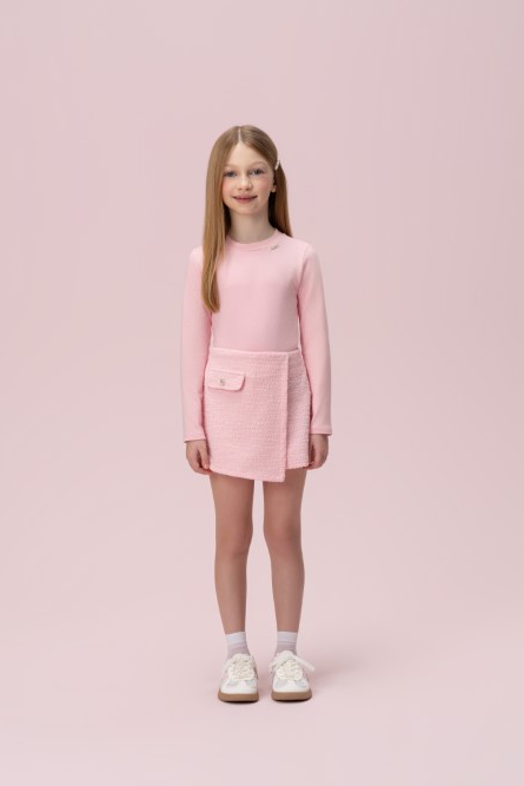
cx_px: 259
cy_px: 414
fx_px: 1833
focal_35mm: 84
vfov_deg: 24.2
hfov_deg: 16.3
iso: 100
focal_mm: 73
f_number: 8
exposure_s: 1/160
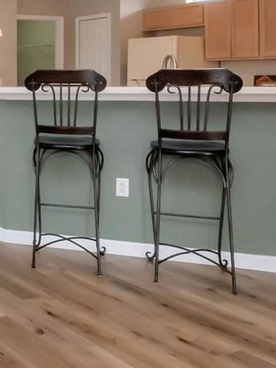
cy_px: 79
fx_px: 515
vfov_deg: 38.0
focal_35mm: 48
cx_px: -140
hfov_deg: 23.7
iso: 1250
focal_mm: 11
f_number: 13
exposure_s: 1/125
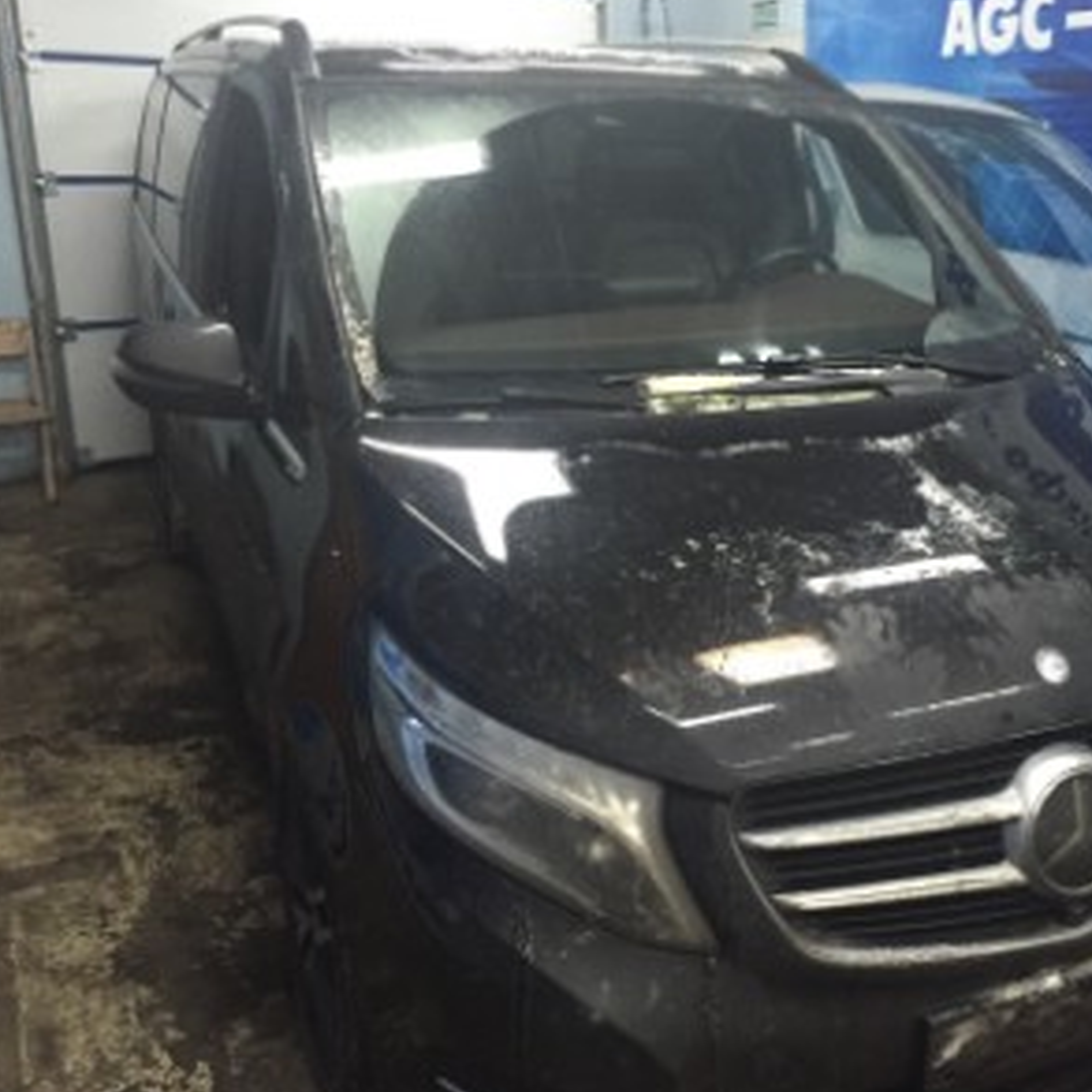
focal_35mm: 35
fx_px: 1249
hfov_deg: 46.6
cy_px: 544
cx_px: 716
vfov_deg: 47.2
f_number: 2.2
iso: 250
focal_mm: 4.15
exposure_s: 1/25
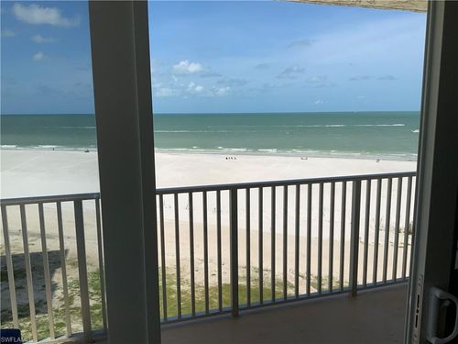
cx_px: 229
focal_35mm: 29
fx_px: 384
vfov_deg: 48.2
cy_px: 172
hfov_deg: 61.7
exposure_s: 1/4065
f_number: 1.8
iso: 20
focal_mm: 3
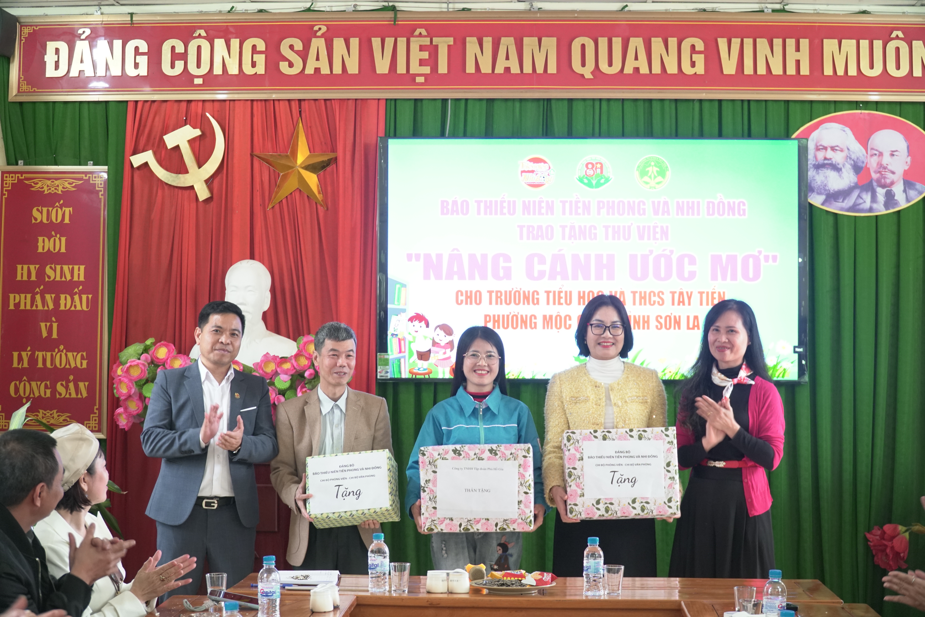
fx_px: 1773
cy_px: 308
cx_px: 462
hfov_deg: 29.2
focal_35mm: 69
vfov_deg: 19.7
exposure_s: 1/30
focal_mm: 46
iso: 1000
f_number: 4
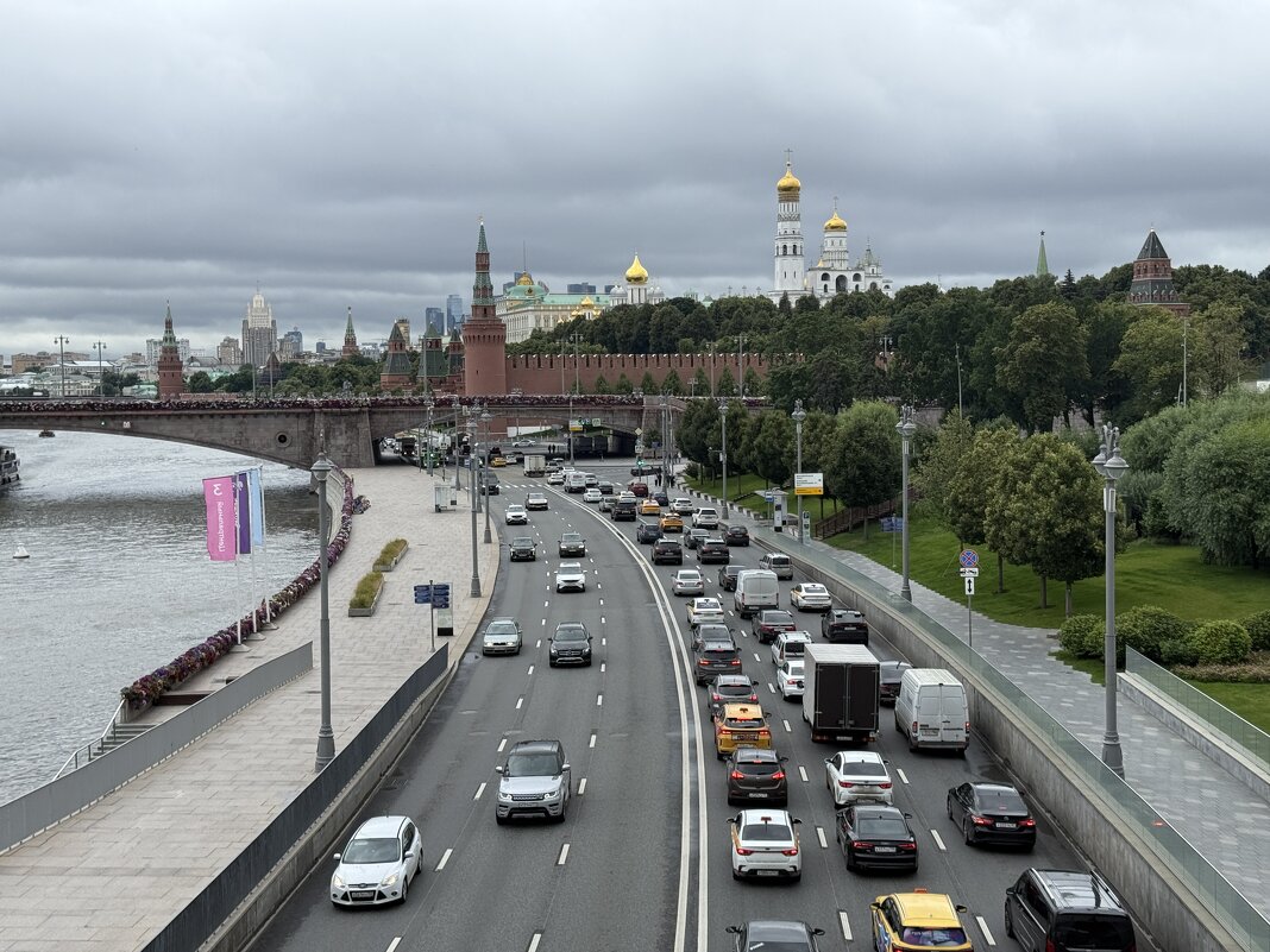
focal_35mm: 48
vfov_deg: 30.3
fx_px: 1761
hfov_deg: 39.7
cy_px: 476
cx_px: 635
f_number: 1.78
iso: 64
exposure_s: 1/2667
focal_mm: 6.76
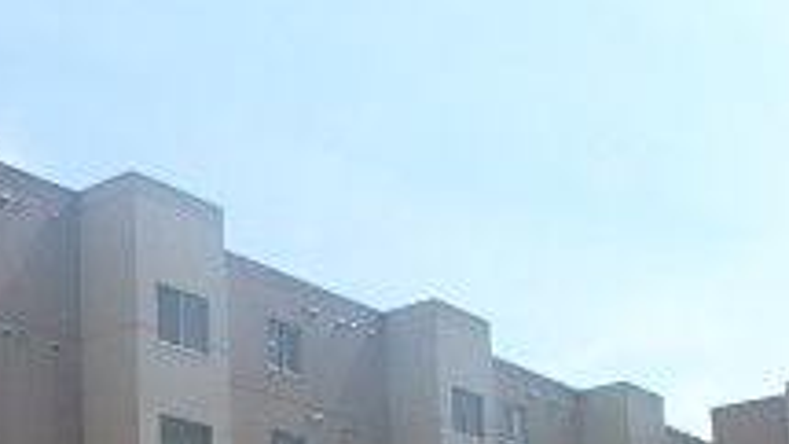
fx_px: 1423
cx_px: 235
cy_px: 631
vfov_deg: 16.4
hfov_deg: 30.7
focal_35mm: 68
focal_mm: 3.7
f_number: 6
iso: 125
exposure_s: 1/500
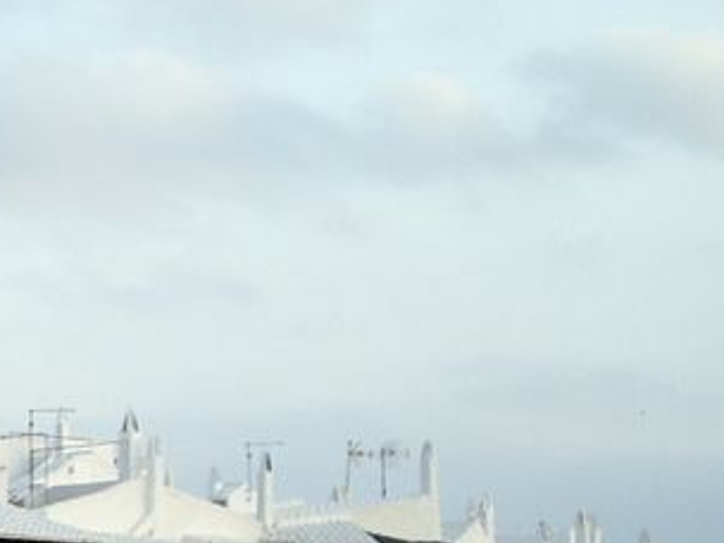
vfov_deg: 12.4
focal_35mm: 118
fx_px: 2468
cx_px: -474
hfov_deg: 15.0
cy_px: 524
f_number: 4.3
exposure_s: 1/125
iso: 50
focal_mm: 5.8
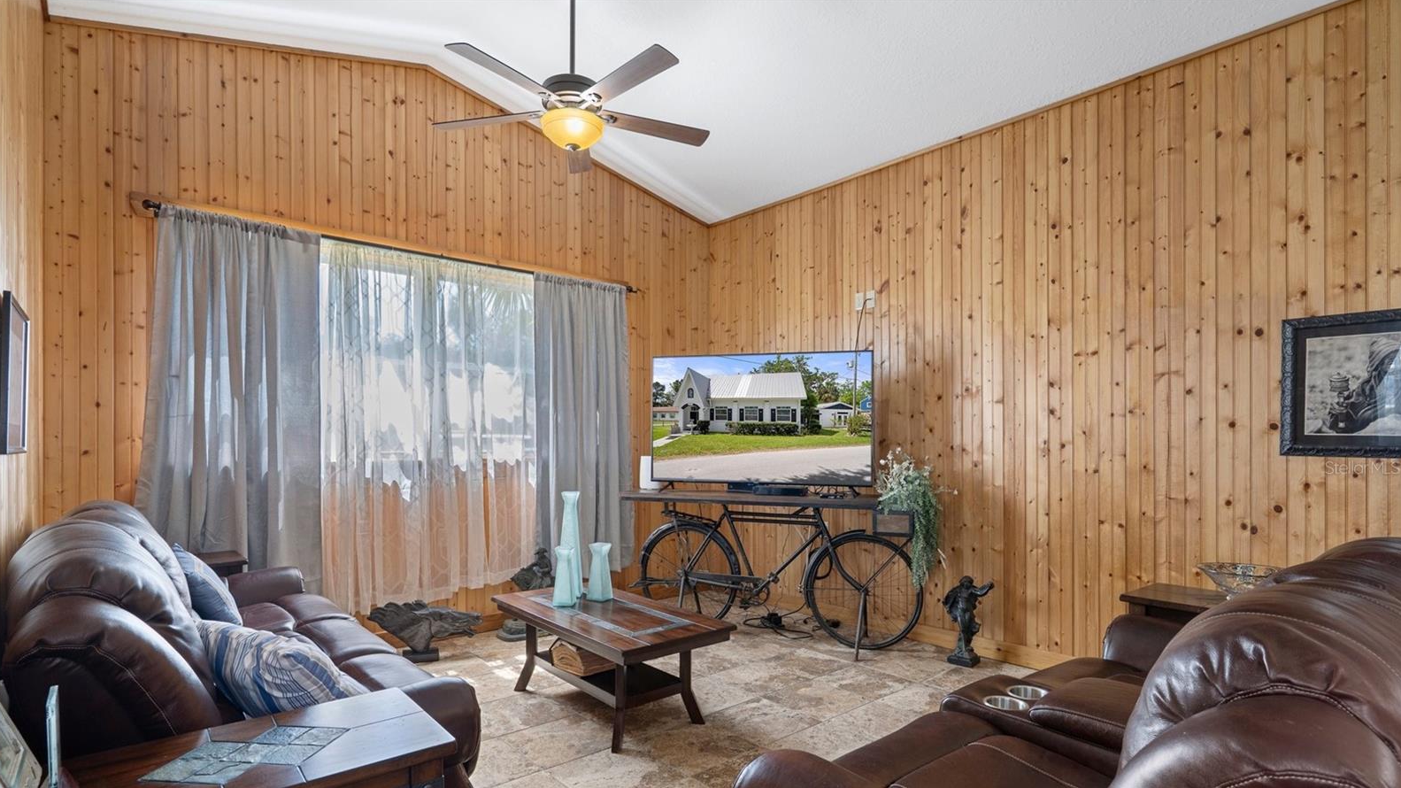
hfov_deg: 92.7
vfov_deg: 60.6
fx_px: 669
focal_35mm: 18
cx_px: 696
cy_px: 467
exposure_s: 2.5
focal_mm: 17
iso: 320
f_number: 9
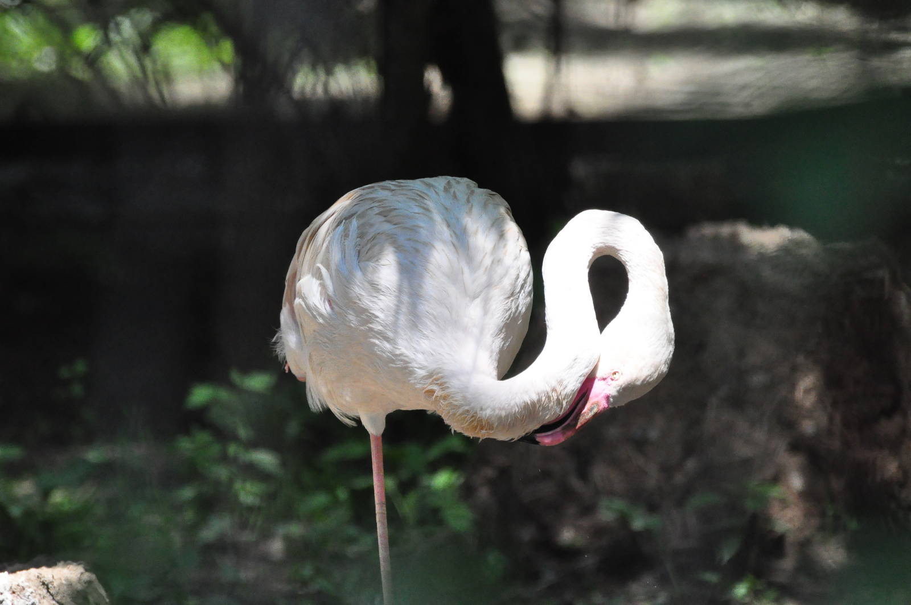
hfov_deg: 5.1
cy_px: 302
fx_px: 10237
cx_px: 456
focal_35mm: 405
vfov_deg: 3.4
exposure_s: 1/2500
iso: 3200
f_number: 6.3
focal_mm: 270
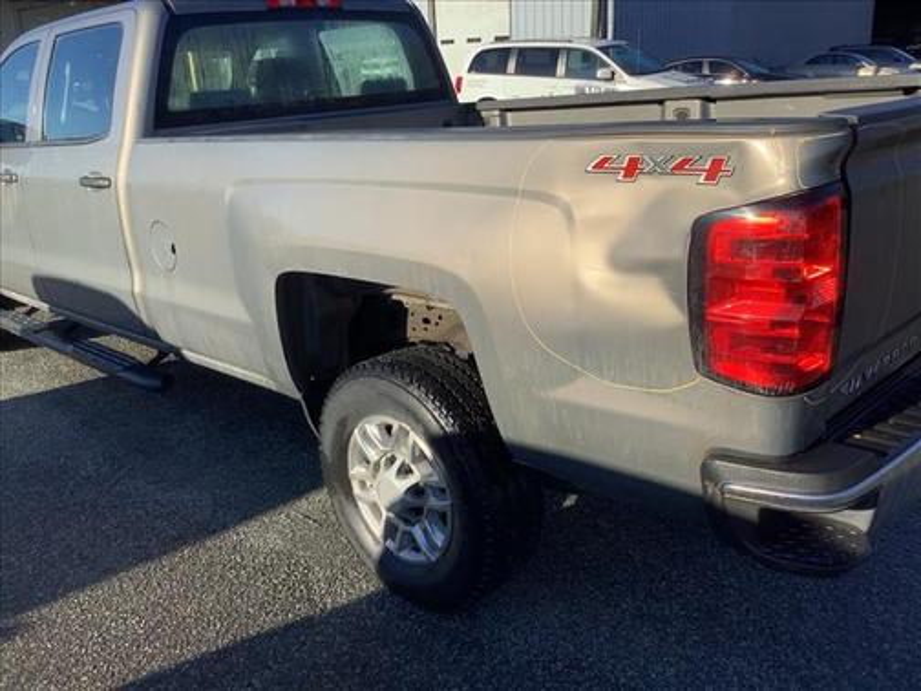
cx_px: 460
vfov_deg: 45.4
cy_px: 346
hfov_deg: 58.4
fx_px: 825
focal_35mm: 31
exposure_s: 1/959
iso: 25
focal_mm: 3.3
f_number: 2.4
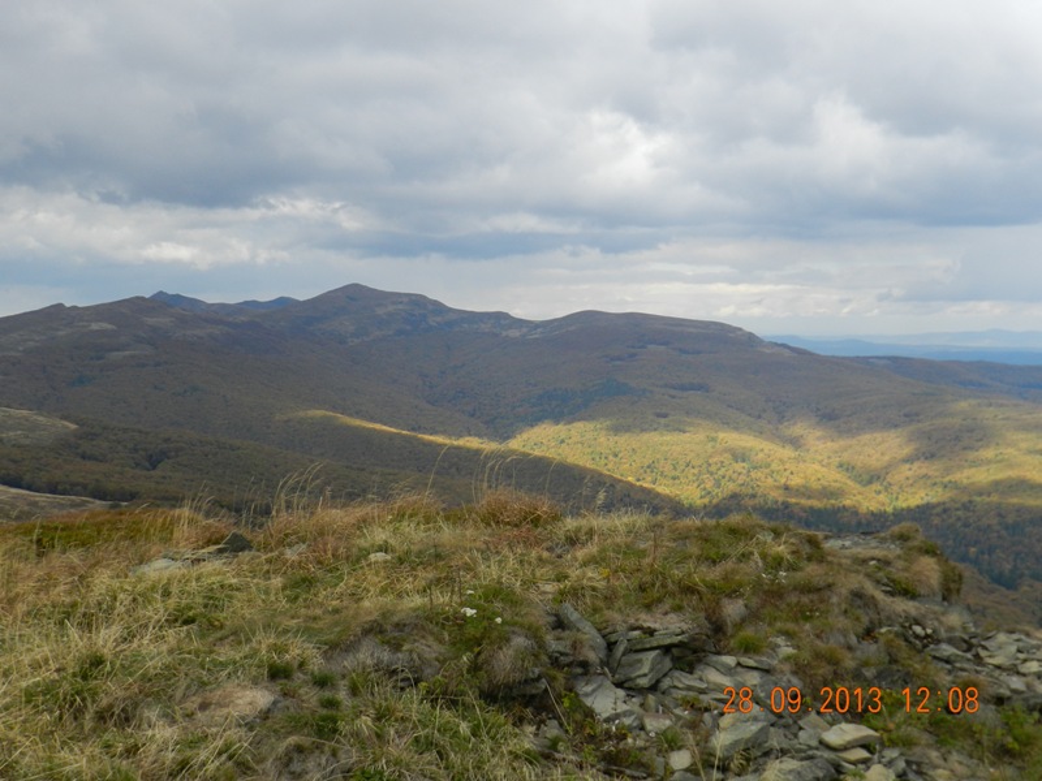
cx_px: 521
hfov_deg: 41.2
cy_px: 390
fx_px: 1385
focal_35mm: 46
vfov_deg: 31.5
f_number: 4.2
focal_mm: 8.1
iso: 160
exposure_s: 1/640
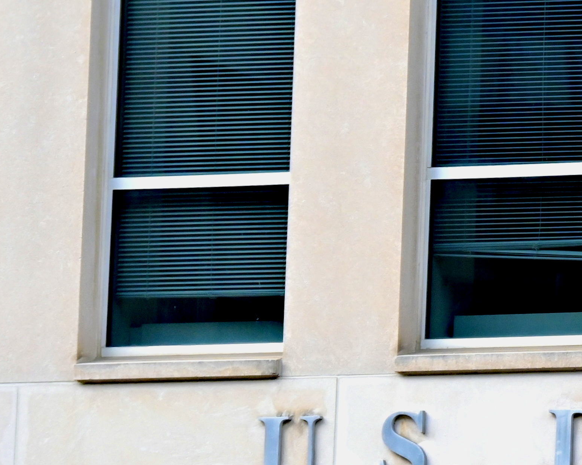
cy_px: 148
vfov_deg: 3.7
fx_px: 7285
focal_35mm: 423
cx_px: 1257
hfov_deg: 4.5
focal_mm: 90
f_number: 6.3
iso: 400
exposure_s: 1/200
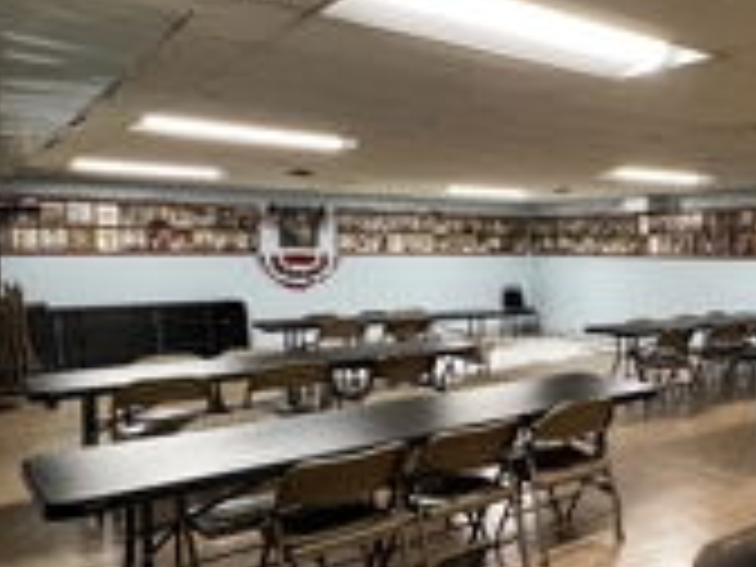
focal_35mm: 31
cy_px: 284
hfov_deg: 47.5
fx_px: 677
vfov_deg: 45.4
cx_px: 770
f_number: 1.8
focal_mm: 1.57
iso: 200
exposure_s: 1/60
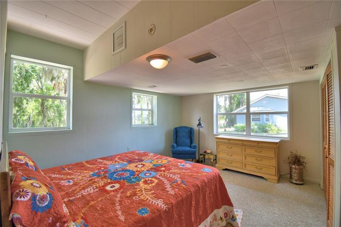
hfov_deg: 100.4
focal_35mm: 15
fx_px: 142
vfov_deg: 77.2
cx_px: 170
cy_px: 114
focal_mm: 10
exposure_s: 1/125
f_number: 4.5
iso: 280
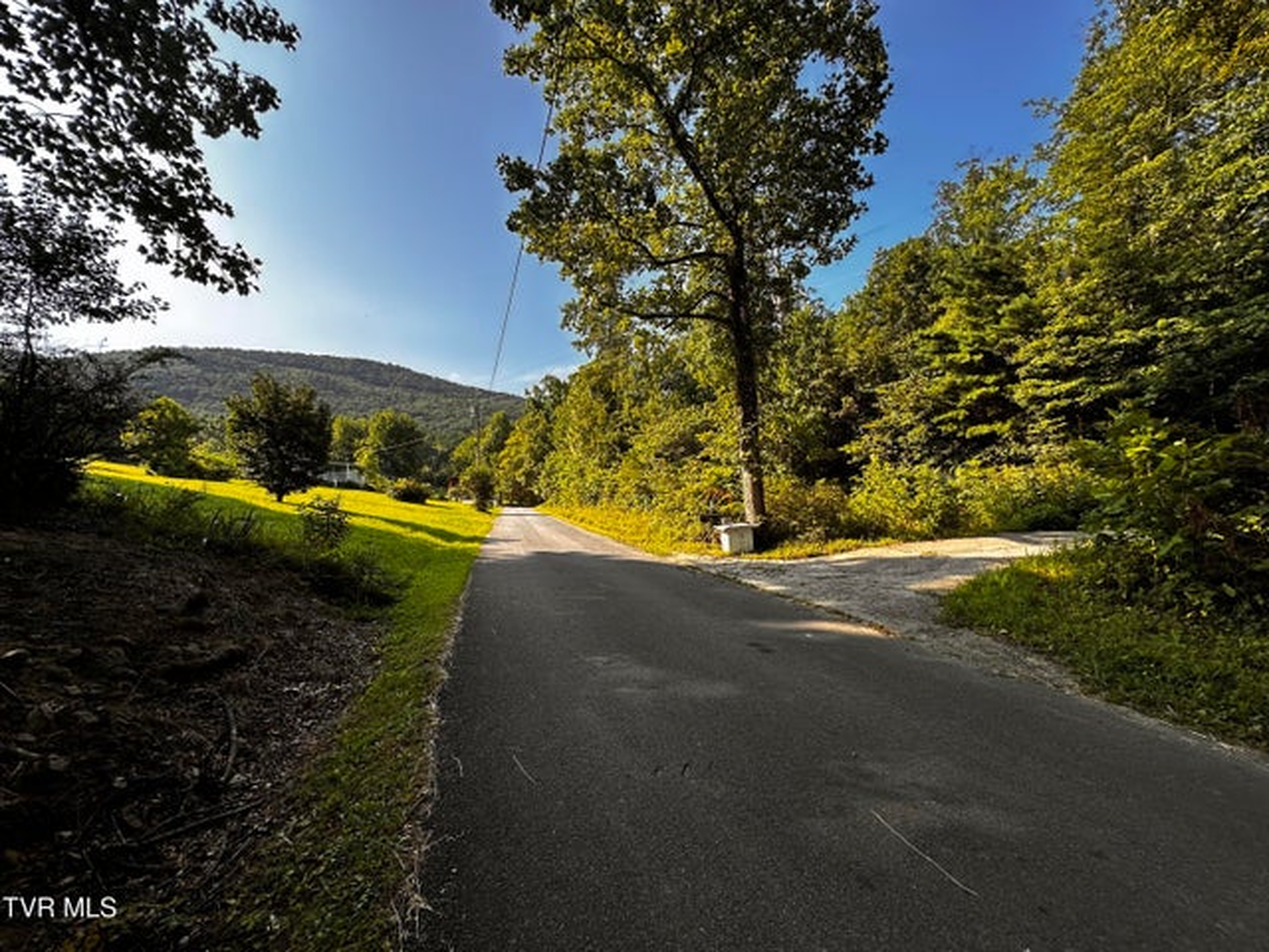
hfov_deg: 102.1
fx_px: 513
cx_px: 634
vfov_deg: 85.7
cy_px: 476
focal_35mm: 14
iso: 40
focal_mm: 2.22
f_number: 2.2
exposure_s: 1/654
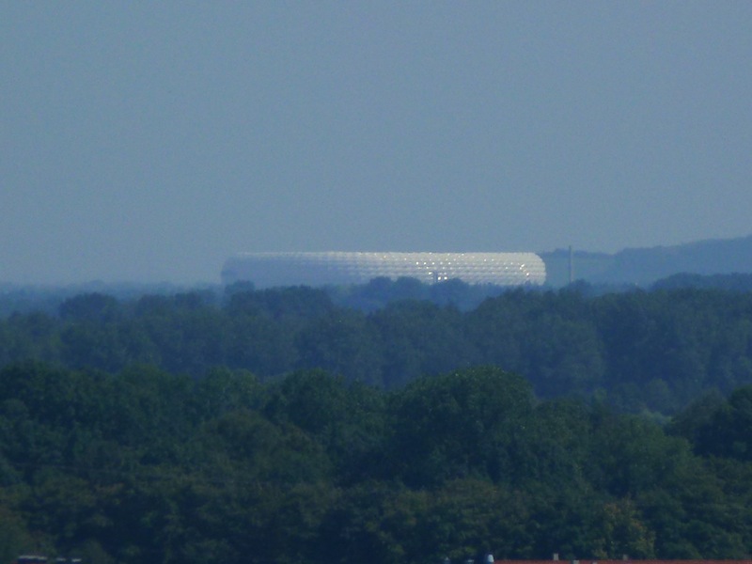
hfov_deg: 2.8
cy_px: 282
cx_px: 376
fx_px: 15402
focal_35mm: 709
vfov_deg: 2.1
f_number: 5.9
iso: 100
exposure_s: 1/800
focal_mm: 68.8
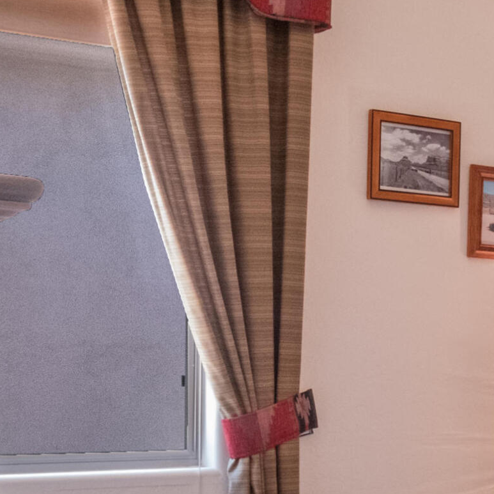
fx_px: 1437
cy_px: 364
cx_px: 593
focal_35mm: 89
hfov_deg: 18.5
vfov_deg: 19.4
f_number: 9
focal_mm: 18.2
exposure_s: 1/15
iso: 5000
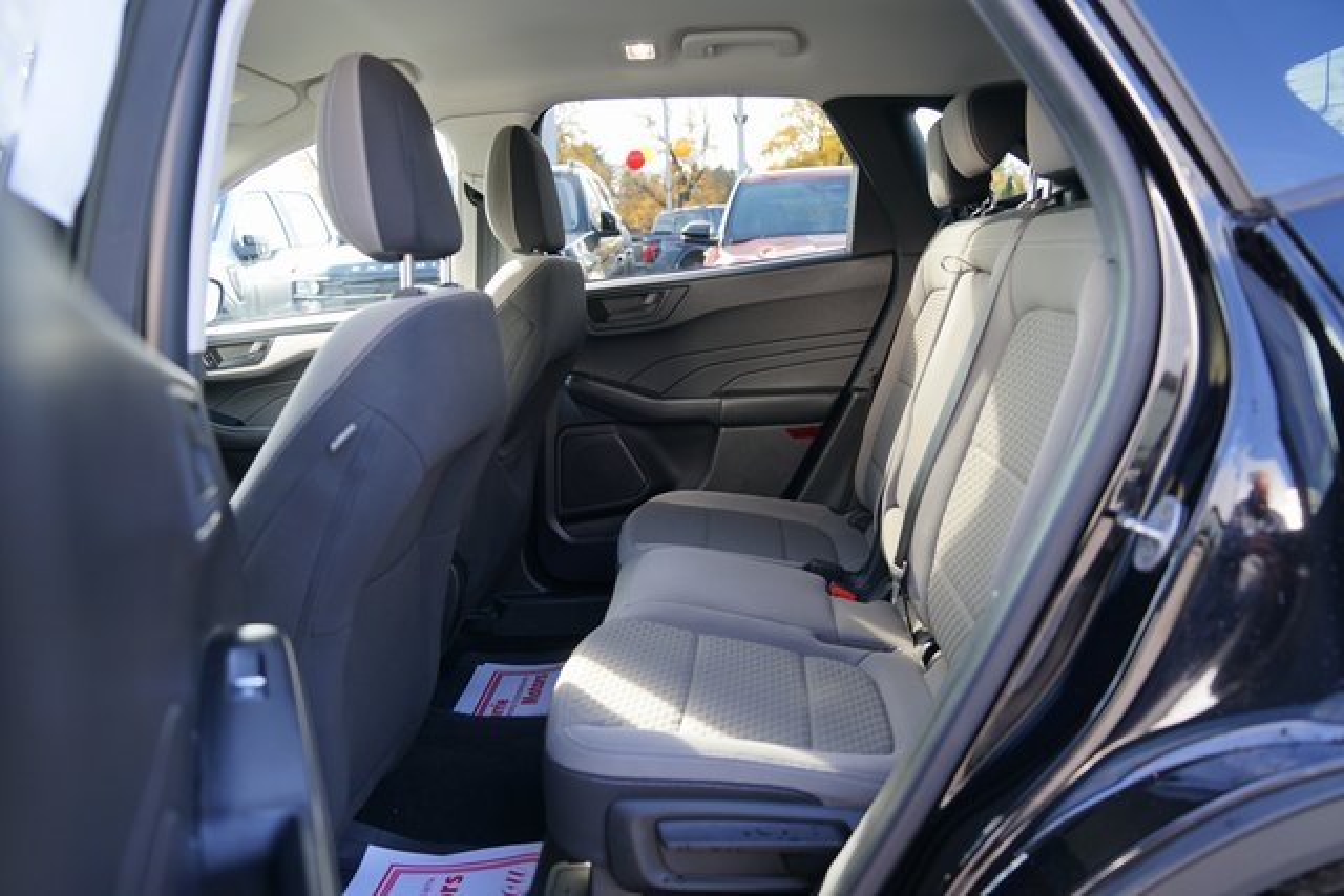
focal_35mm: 28
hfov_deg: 65.5
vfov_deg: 46.4
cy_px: 448
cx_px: 672
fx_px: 1046
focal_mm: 28
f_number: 4
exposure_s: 1/60
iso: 160
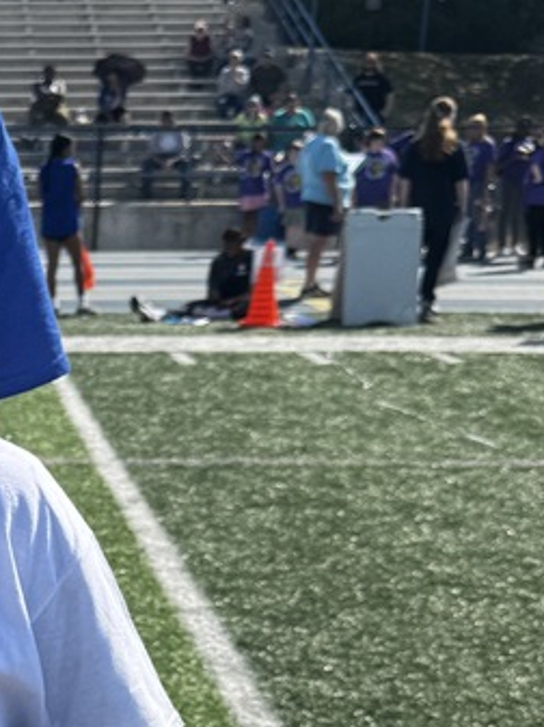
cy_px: 639
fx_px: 1533
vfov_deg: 25.9
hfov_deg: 18.8
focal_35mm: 73
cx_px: -151
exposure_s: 1/2415
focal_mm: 6.76
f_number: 1.78
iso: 80
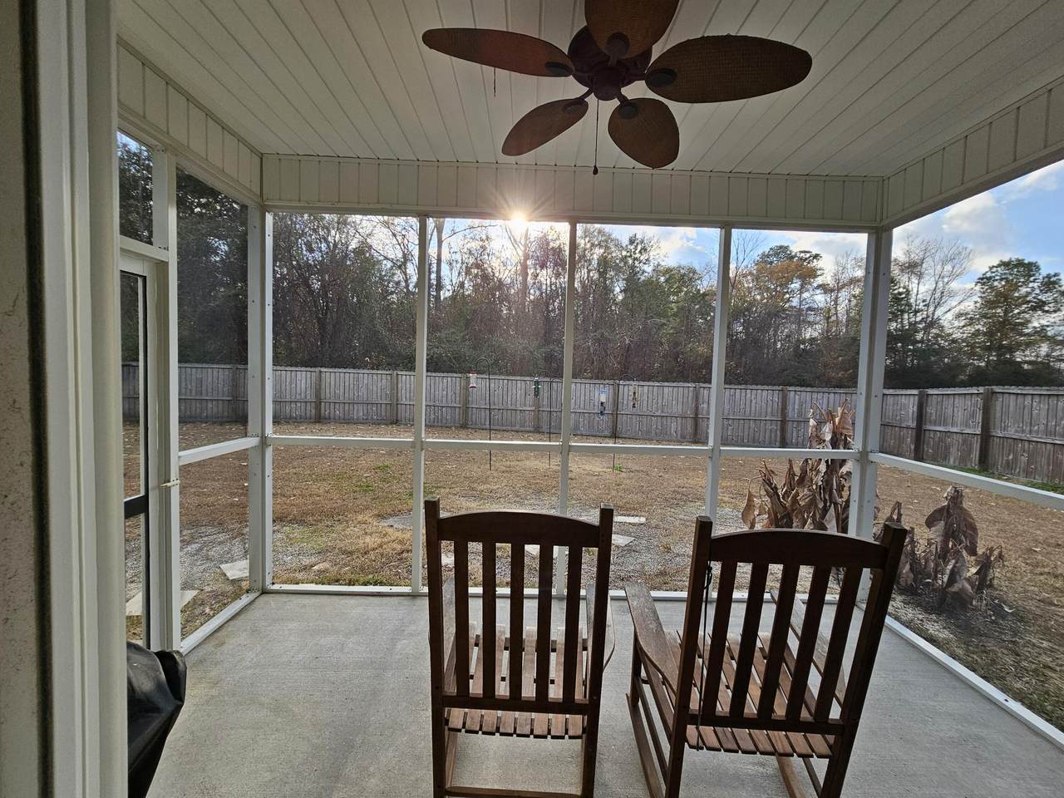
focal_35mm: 13
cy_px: 399
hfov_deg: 106.2
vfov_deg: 89.9
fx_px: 400
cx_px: 532
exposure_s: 1/273
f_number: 2.2
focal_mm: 2.2
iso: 64
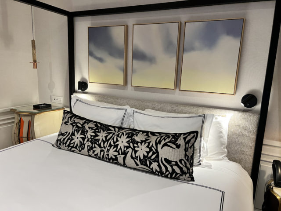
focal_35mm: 26
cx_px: 140
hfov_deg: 67.3
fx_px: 211
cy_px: 106
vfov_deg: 53.1
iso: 200
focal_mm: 5.7
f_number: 1.5
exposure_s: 1/60
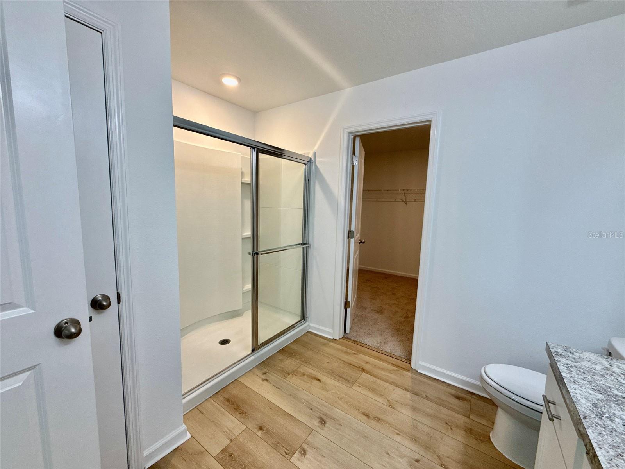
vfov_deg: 85.7
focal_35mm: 14
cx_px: 312
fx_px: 253
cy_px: 234
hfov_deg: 102.1
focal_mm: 2.22
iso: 160
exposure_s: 1/120
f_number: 2.2
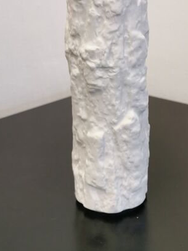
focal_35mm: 51
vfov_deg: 37.0
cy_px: 79
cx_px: 115
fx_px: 370
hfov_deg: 28.5
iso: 200
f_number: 1.8
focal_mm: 5.58
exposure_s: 1/50
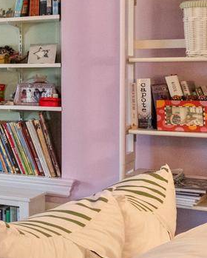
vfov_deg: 24.5
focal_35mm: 77
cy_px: 75
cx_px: -431
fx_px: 589
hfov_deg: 11.1
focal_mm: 14
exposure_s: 1/60
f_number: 5.6
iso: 1600
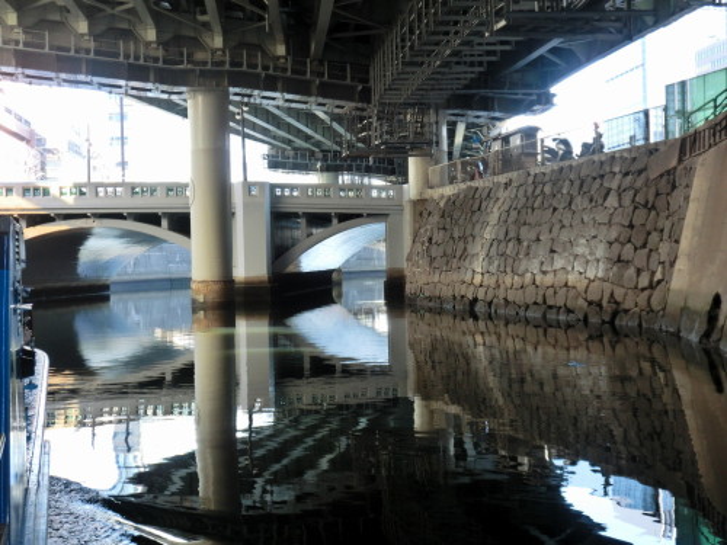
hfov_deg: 42.9
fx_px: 924
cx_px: 364
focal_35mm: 44
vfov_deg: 32.9
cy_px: 272
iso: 125
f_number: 3.4
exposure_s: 1/60
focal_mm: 7.9
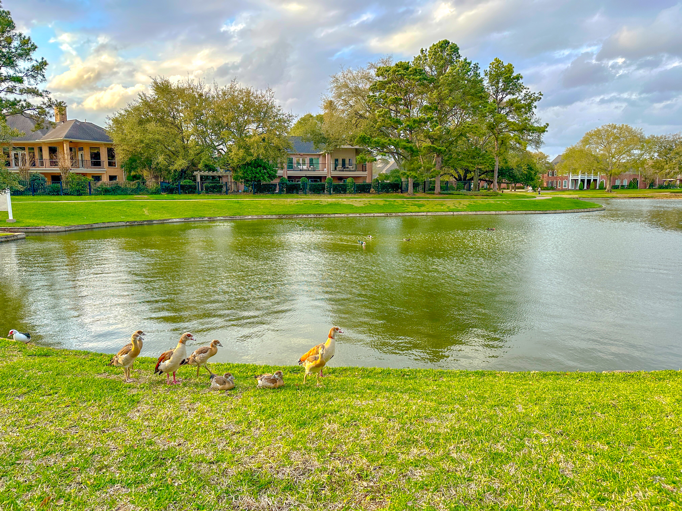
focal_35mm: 24
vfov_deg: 56.8
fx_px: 473
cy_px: 256
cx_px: 341
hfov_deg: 71.6
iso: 80
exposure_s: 1/900
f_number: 1.8
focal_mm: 6.86
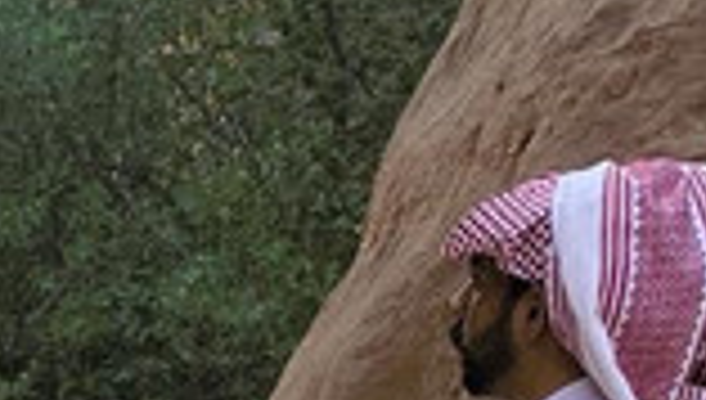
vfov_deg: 6.6
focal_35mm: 178
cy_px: 903
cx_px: -915
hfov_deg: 10.6
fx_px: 3338
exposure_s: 1/337
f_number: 1.8
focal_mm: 4.25
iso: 32
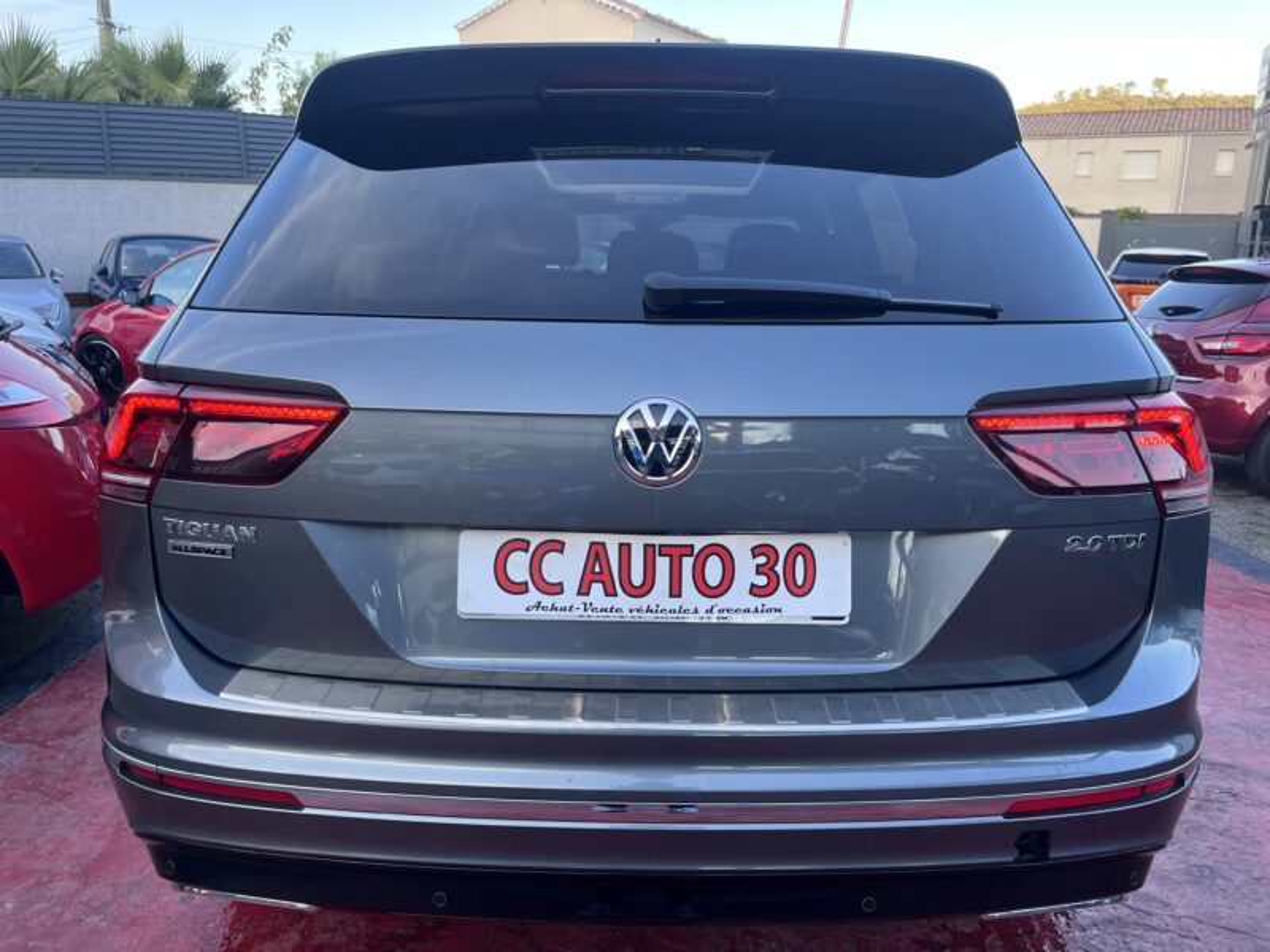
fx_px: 954
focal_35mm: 26
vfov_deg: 53.1
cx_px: 635
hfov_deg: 67.3
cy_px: 476
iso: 80
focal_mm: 5.1
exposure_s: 1/227
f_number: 1.6
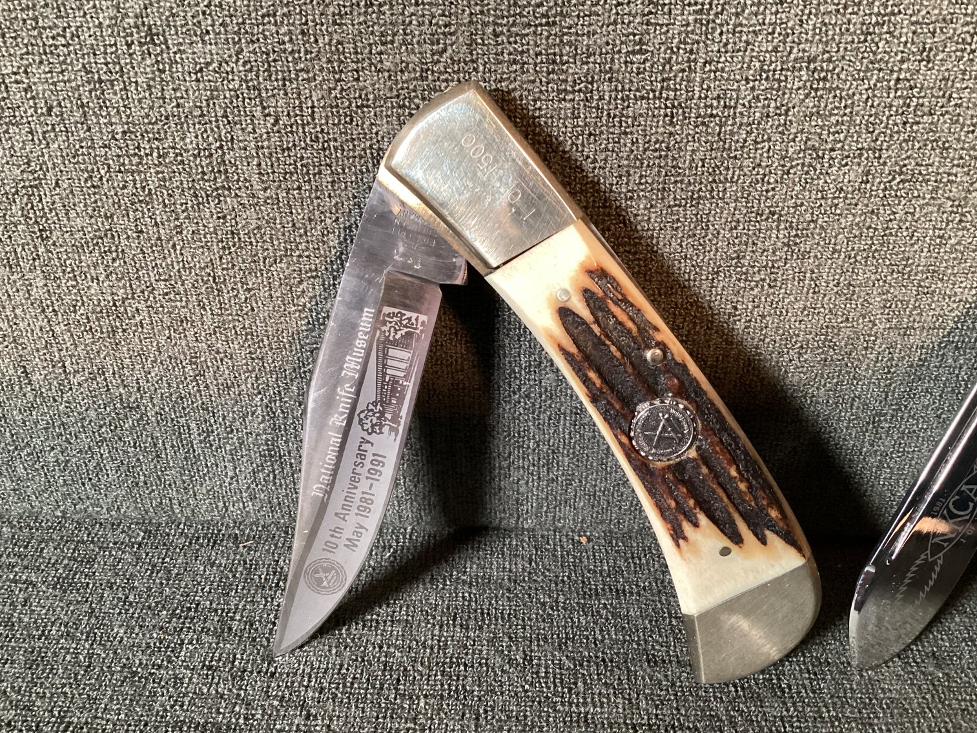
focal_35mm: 31
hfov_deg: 58.3
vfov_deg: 45.4
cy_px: 366
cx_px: 488
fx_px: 875
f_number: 2.4
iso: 400
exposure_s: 1/30
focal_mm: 3.3
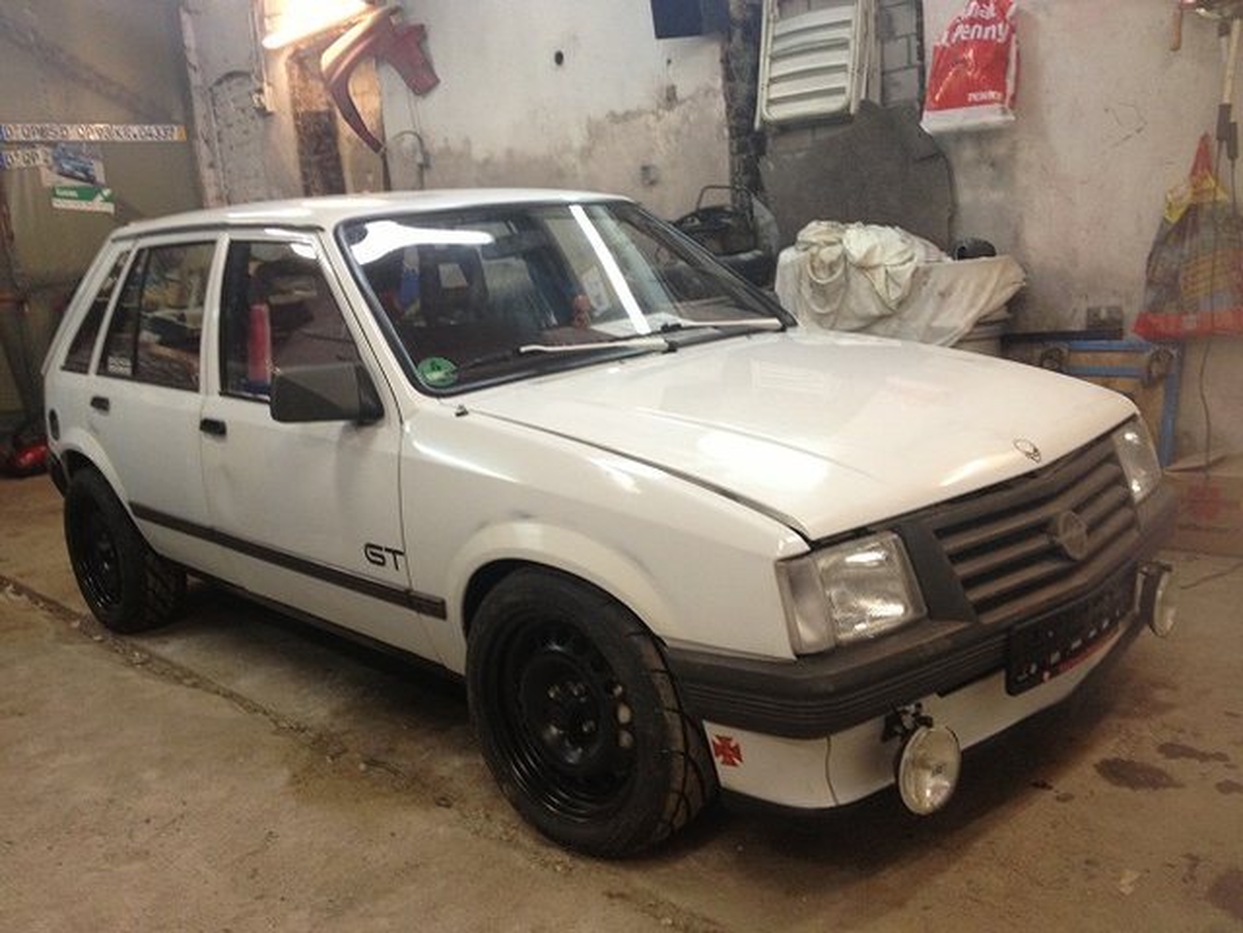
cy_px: 466
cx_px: 622
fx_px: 1257
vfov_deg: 40.7
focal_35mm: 35
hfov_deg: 52.6
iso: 125
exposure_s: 1/20
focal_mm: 4.28
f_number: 2.4
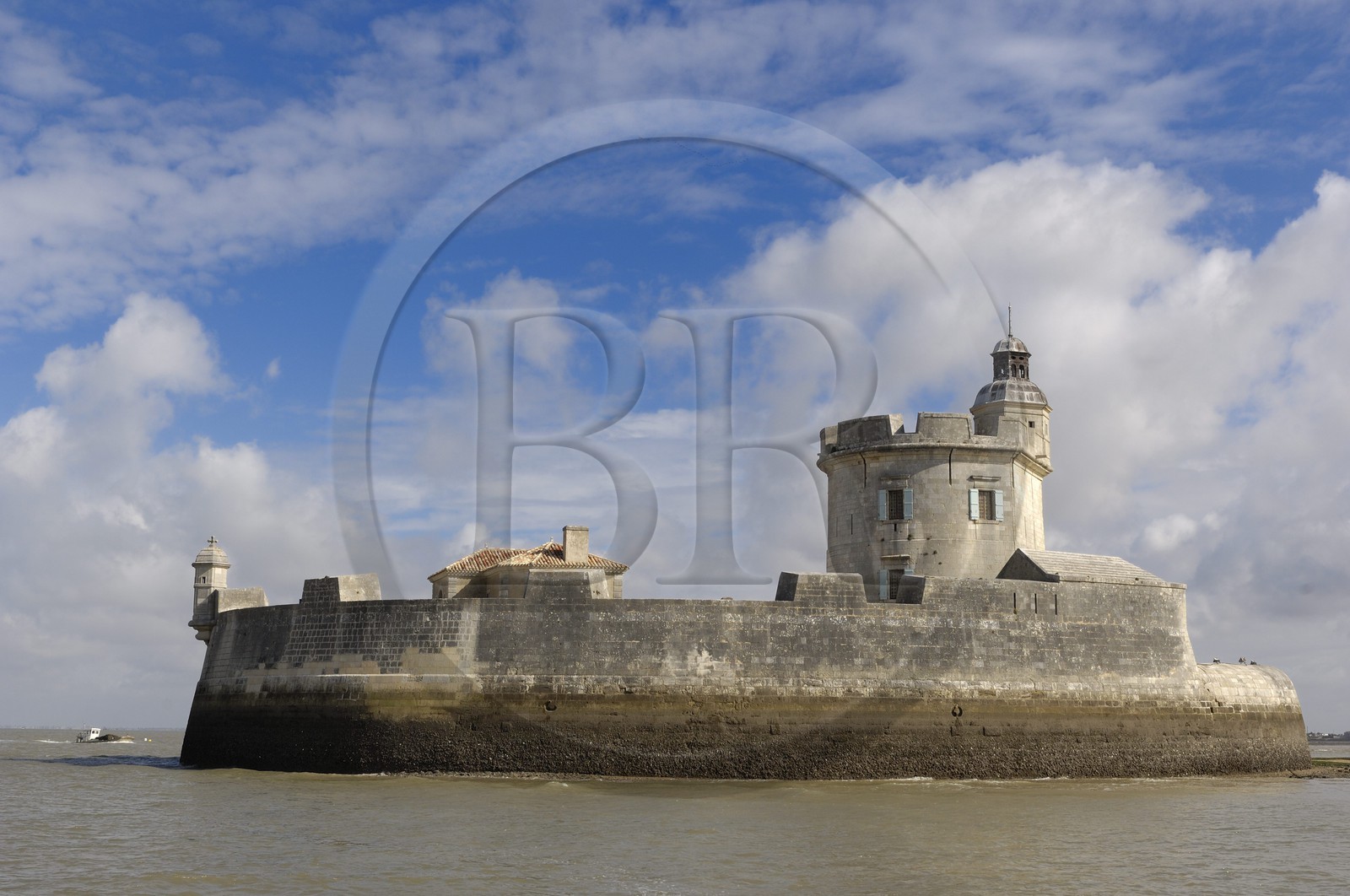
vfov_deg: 31.8
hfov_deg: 46.5
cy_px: 448
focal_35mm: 42
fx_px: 1573
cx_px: 675
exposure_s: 1/160
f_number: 10
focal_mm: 28
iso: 100
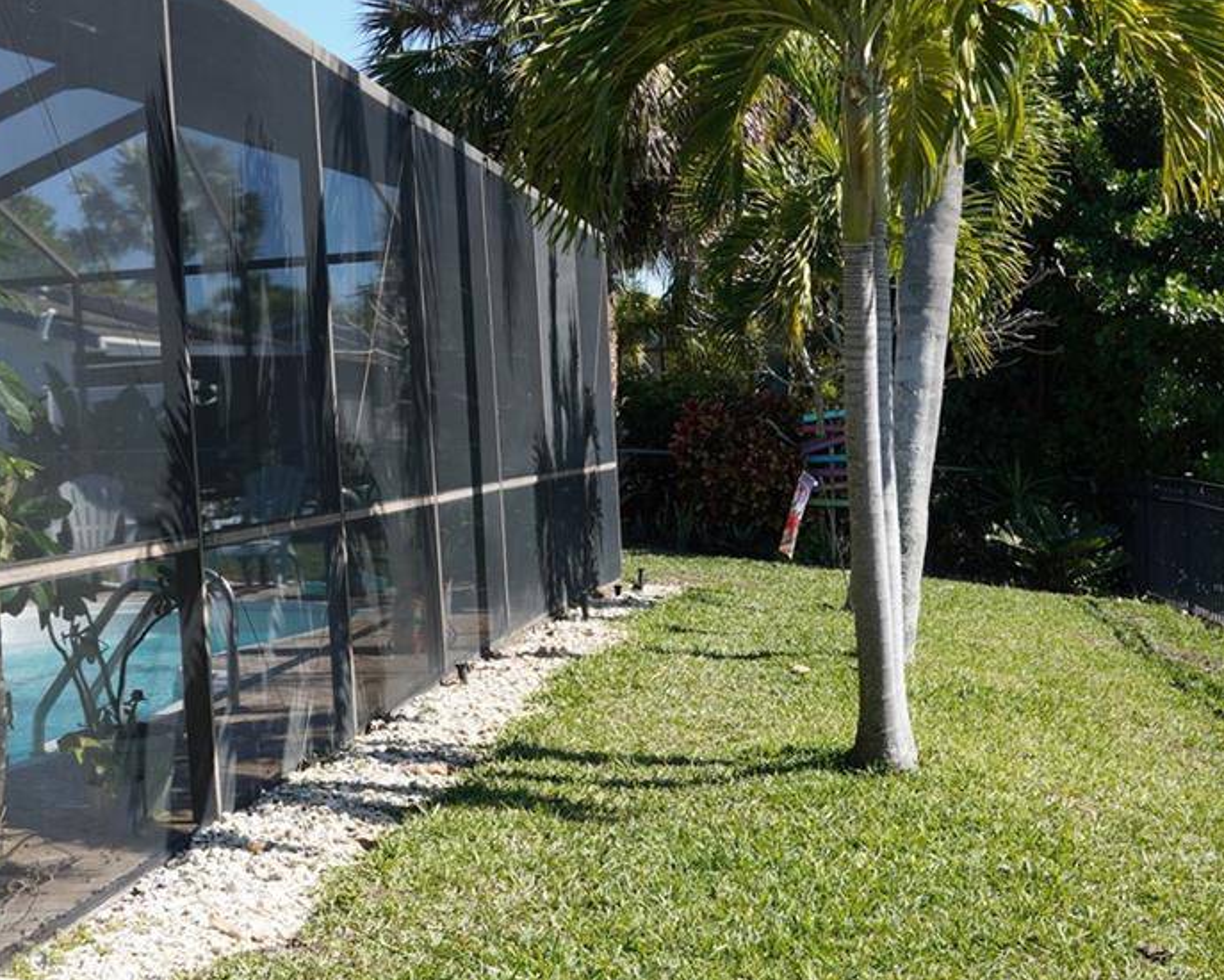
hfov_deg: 31.9
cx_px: 497
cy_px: 561
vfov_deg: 25.8
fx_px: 2138
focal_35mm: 59
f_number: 8
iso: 100
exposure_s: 1/160
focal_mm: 18
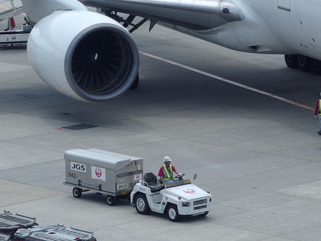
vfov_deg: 6.3
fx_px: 2198
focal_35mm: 237
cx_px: 84
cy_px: 70
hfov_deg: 8.3
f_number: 4
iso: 100
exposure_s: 1/800
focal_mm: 24
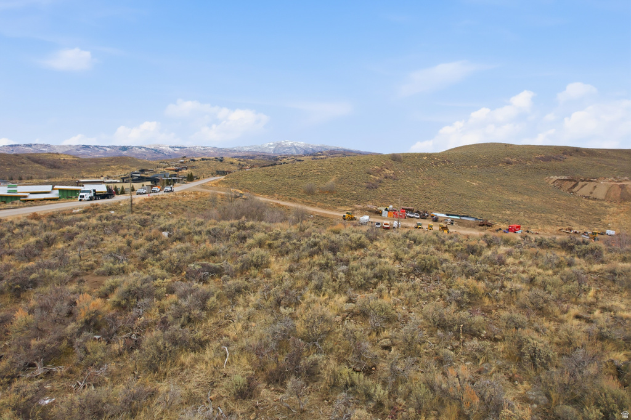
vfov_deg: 57.2
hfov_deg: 78.6
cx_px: 316
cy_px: 210
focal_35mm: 22
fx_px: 385
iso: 140
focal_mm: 8.4
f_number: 2.8
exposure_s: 1/350
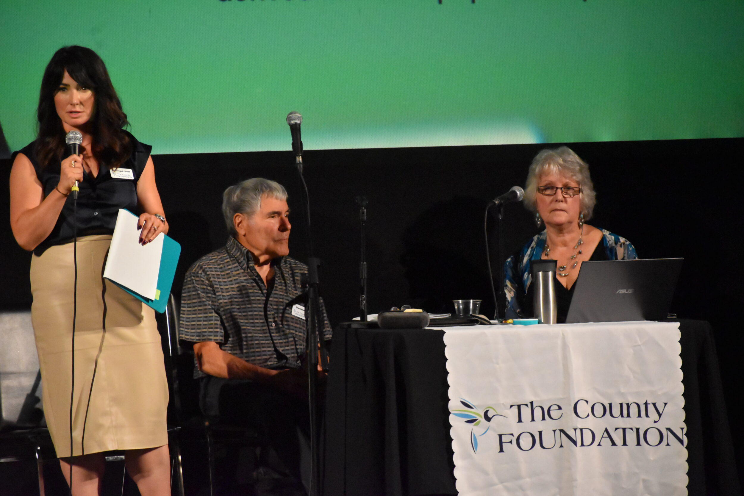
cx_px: 372
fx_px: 5890
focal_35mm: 285
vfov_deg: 4.8
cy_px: 248
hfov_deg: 7.2
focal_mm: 190
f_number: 5.3
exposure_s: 1/500
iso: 10000
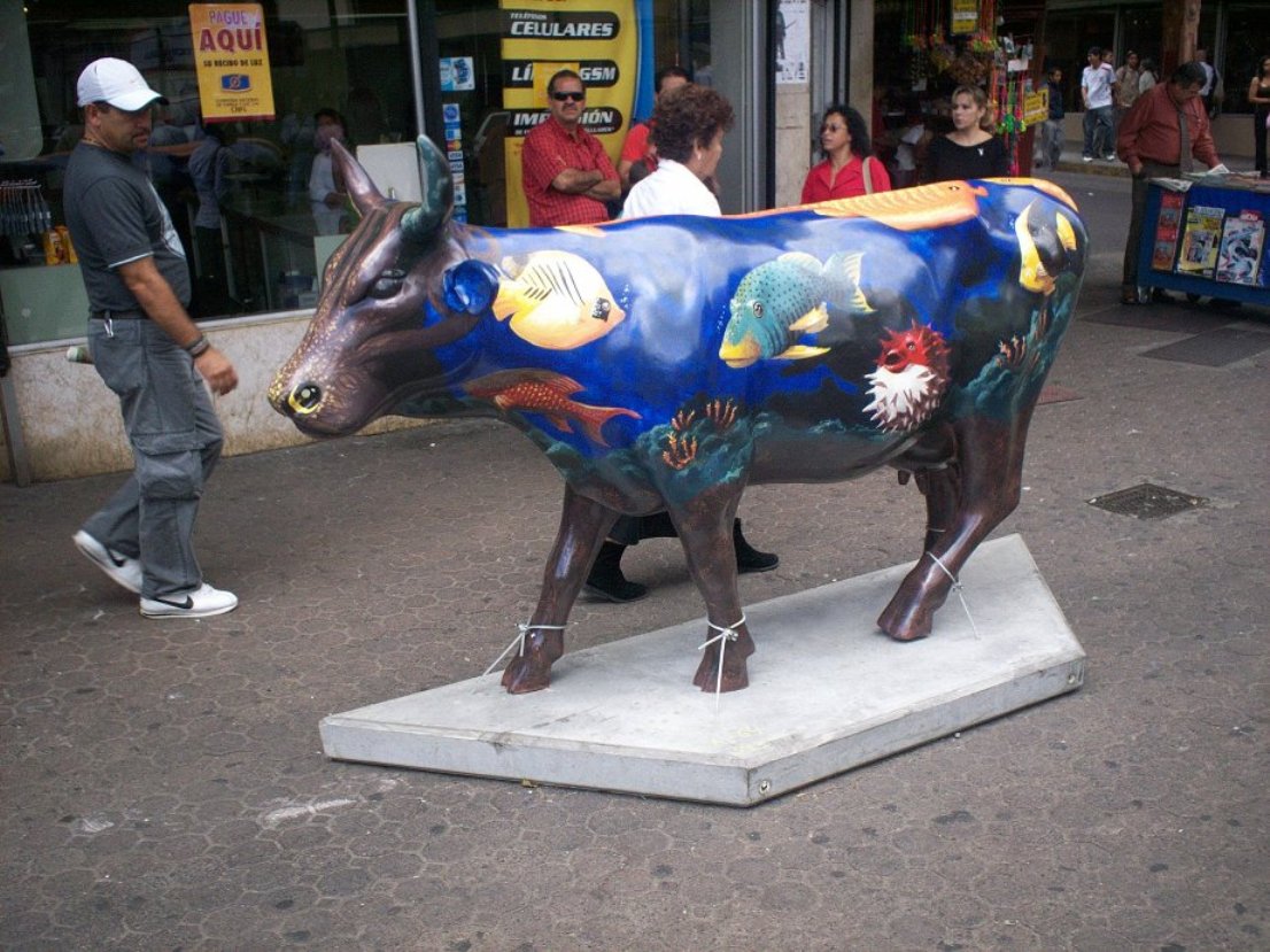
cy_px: 476
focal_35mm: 36
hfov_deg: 51.4
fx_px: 1320
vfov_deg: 39.6
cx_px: 635
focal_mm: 6
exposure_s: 1/143
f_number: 4.5
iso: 100
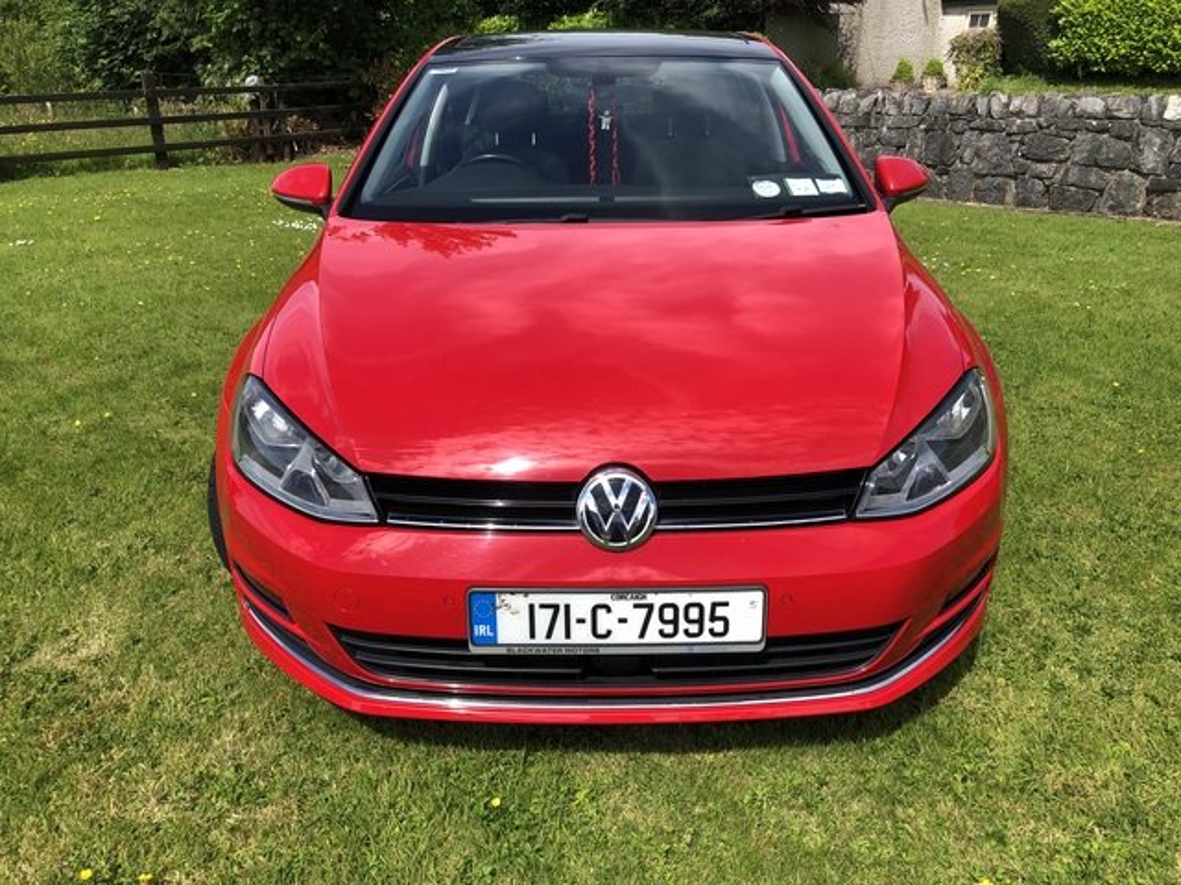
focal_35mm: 28
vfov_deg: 49.7
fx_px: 955
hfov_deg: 63.4
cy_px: 442
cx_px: 590
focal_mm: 4
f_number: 1.8
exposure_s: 1/941
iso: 20
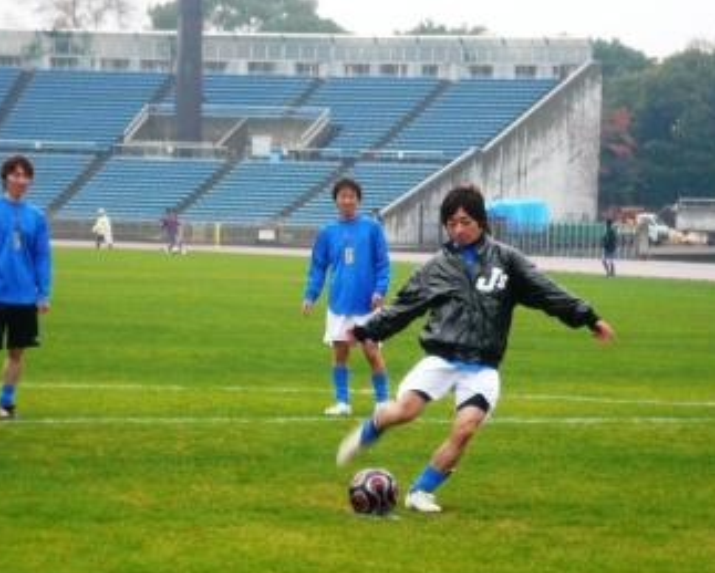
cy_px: 332
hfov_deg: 13.9
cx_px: 390
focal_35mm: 138
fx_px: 2923
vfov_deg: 11.2
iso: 160
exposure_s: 1/125
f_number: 5.6
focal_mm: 16.8
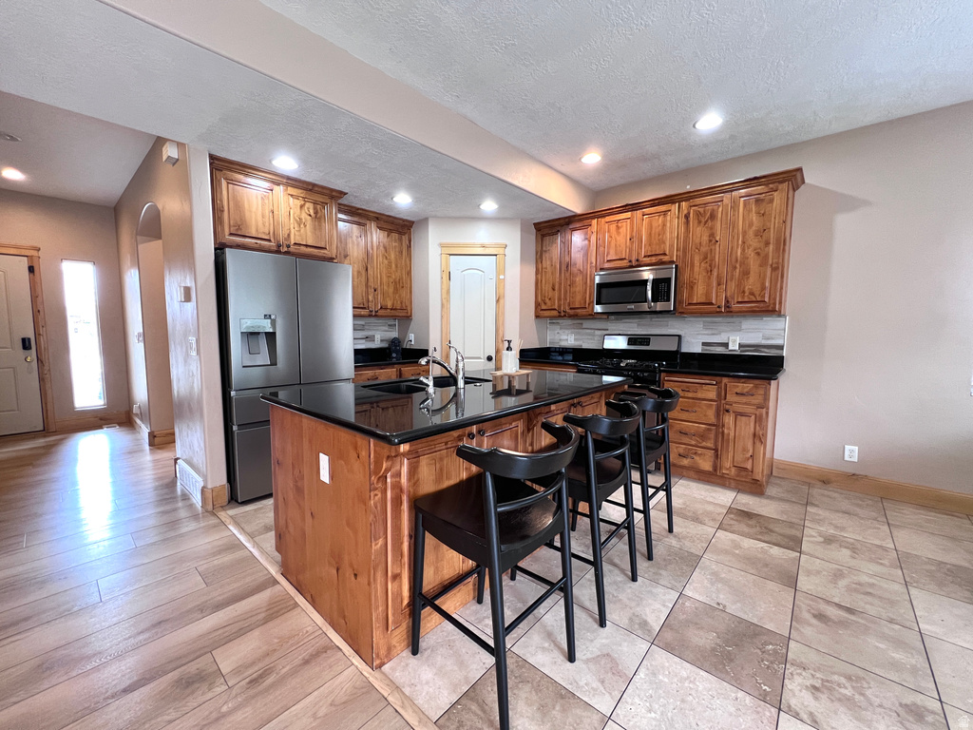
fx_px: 365
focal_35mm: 13
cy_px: 365
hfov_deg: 106.2
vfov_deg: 89.9
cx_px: 486
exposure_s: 1/60
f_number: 1.8
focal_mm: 1.57
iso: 200
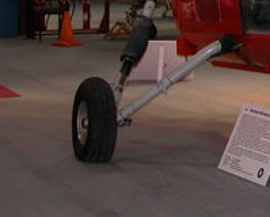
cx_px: 418
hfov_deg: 13.2
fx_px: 1097
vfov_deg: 10.9
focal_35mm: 137
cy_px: -108
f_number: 2.8
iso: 200
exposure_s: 1/60
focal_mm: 8.9
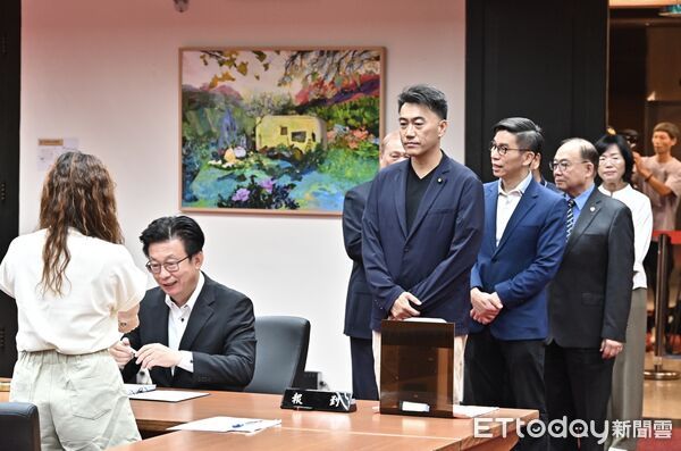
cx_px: 340
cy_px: 226
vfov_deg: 13.4
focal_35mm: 102
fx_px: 1925
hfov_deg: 20.1
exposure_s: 1/125
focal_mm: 102
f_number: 6.3
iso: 3200
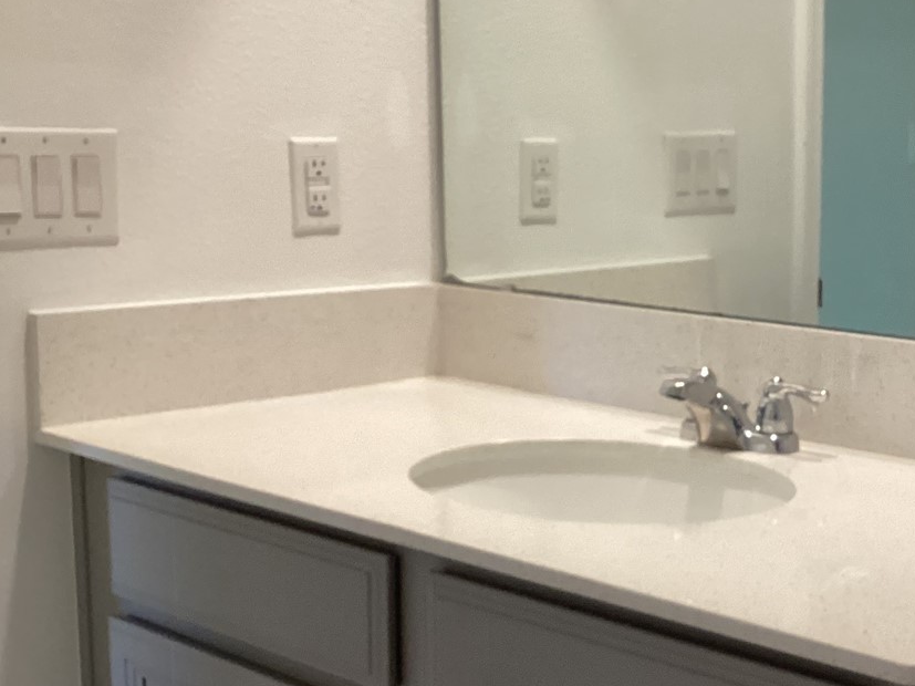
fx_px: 1586
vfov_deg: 24.4
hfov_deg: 31.2
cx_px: 761
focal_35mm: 60
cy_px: 385
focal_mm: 3.3
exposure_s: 1/60
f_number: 2.4
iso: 250
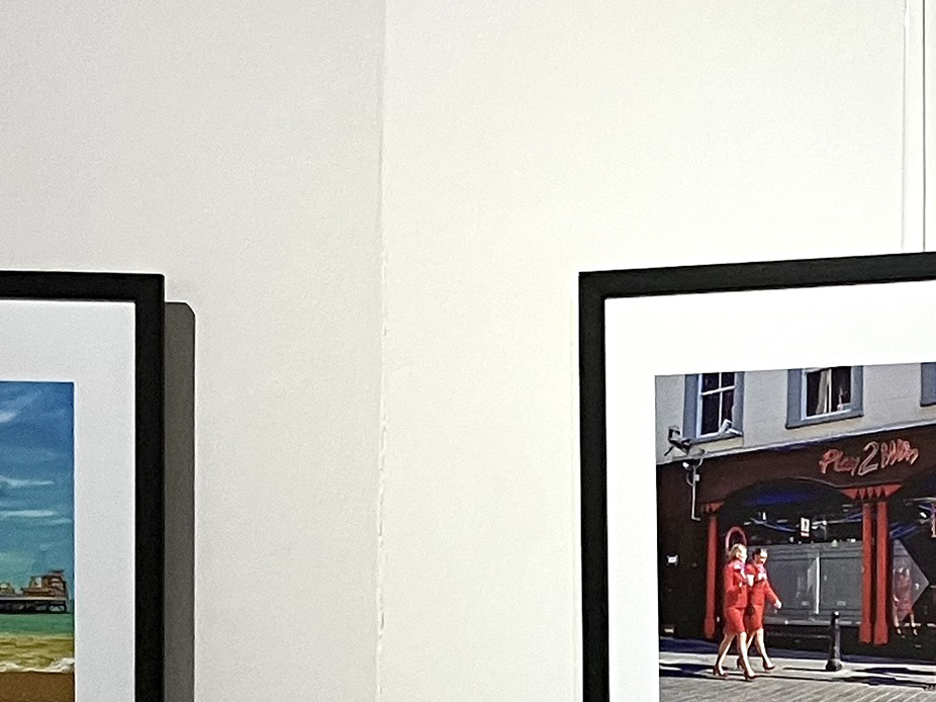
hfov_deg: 15.3
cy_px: 859
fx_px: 3271
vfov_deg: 12.0
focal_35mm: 121
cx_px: 1289
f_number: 1.8
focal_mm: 3.99
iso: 100
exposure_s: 1/60
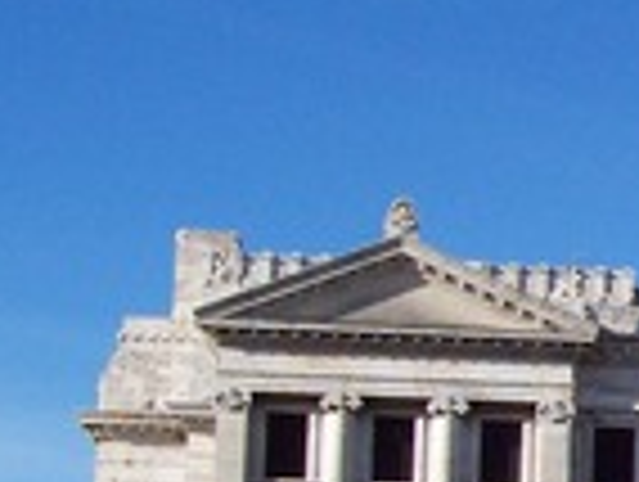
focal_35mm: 153
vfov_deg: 9.6
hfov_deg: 11.9
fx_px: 2829
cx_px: 1138
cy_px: 545
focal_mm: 5.6
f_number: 5.1
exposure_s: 1/575
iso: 80
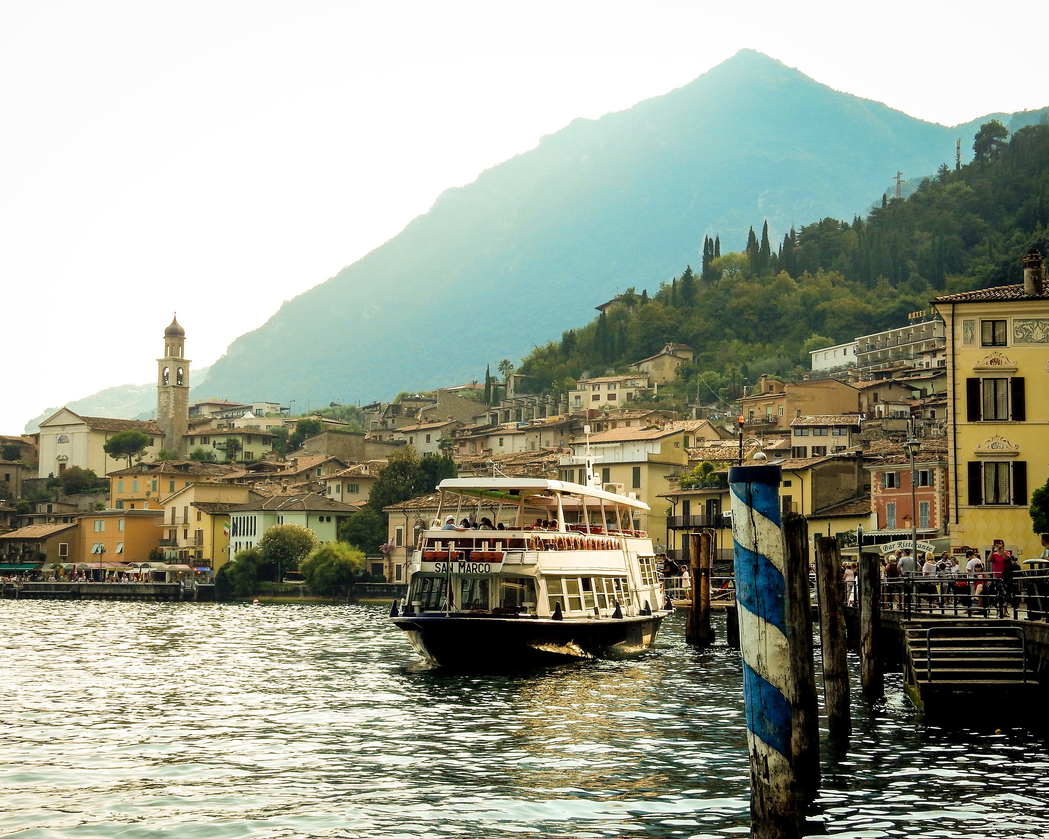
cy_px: 420
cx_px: 505
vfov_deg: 24.2
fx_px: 1956
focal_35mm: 63
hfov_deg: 30.0
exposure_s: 1/400
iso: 125
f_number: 4.5
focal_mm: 10.7
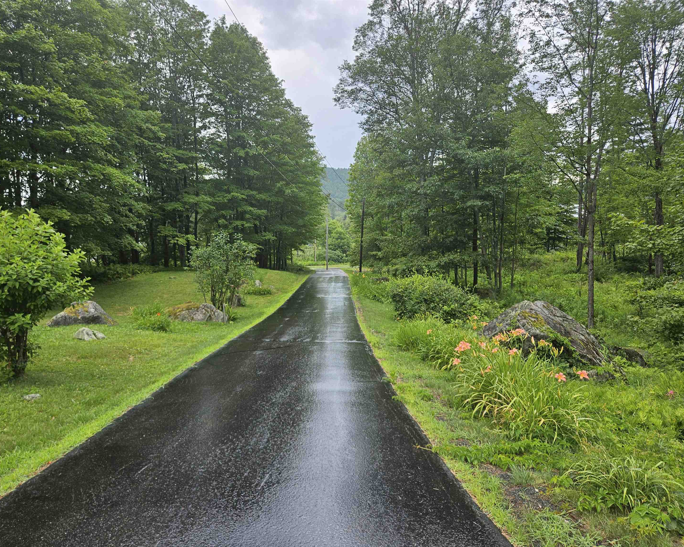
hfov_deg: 70.3
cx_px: 332
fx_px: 486
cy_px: 274
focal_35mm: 24
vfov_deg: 58.8
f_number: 1.8
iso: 25
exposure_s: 1/258
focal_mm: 5.4
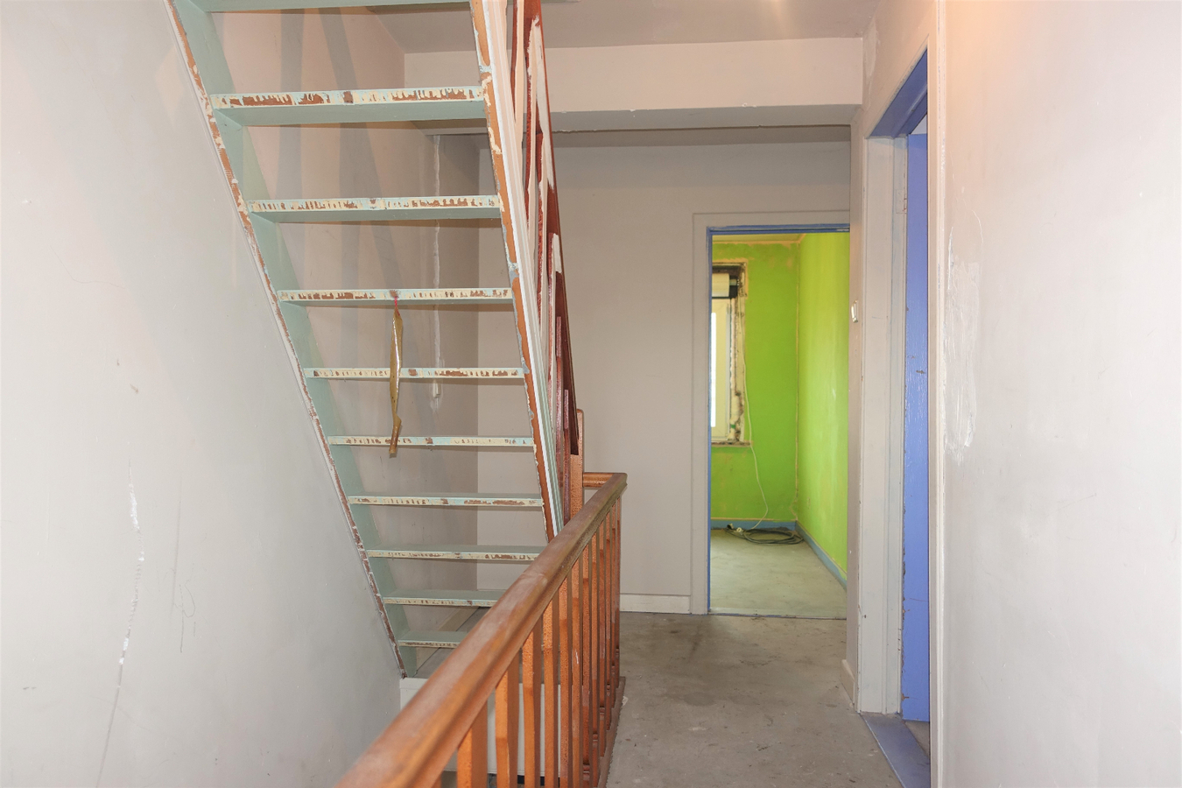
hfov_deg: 73.7
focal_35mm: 24
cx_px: 591
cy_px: 394
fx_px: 788
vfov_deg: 53.1
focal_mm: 8.8
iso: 160
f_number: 1.8
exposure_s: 1/30
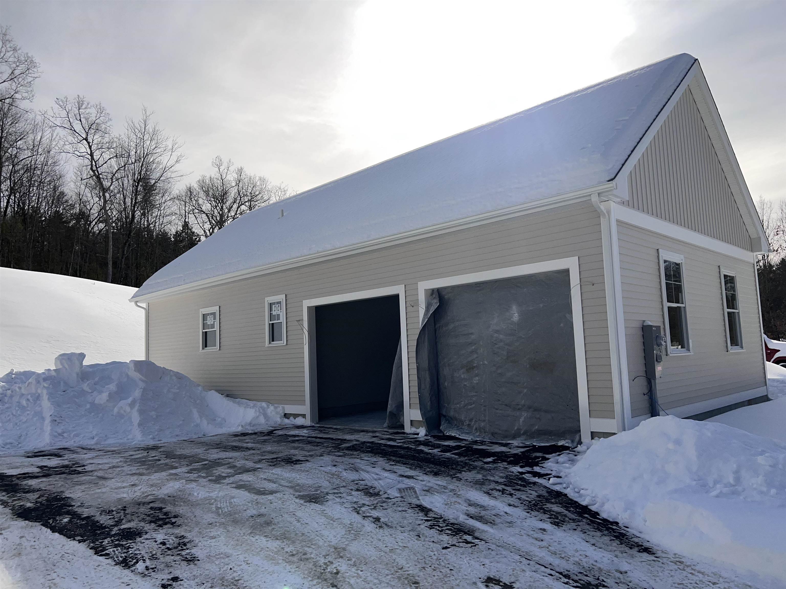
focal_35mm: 26
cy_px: 294
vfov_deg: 53.1
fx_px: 590
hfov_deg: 67.3
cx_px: 393
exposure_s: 1/12658
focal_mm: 5.7
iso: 64
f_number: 1.5
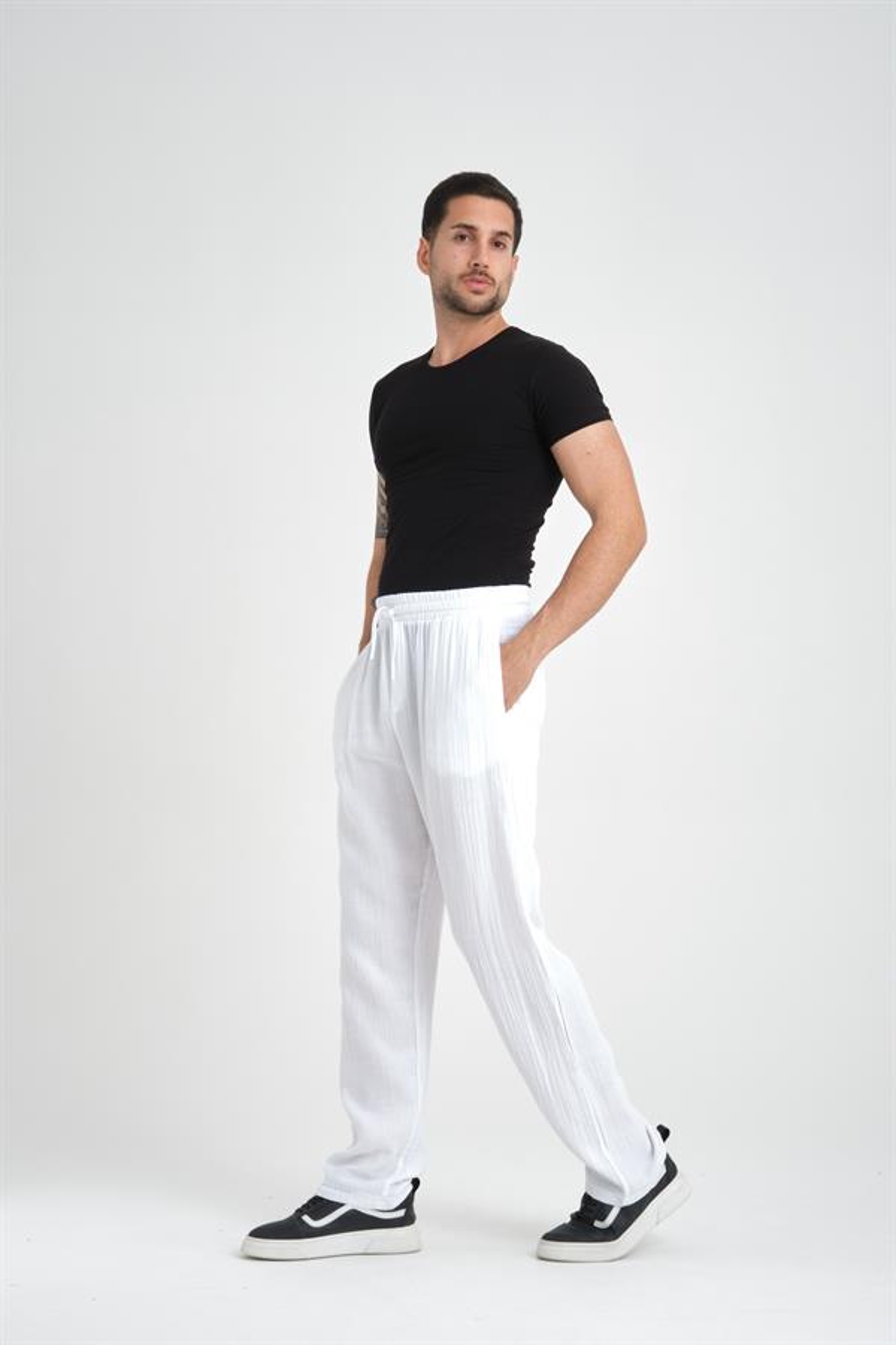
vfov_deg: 36.9
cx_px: 448
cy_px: 672
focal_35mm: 54
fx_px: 2016
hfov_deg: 25.1
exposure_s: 1/125
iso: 125
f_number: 11
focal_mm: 35.8
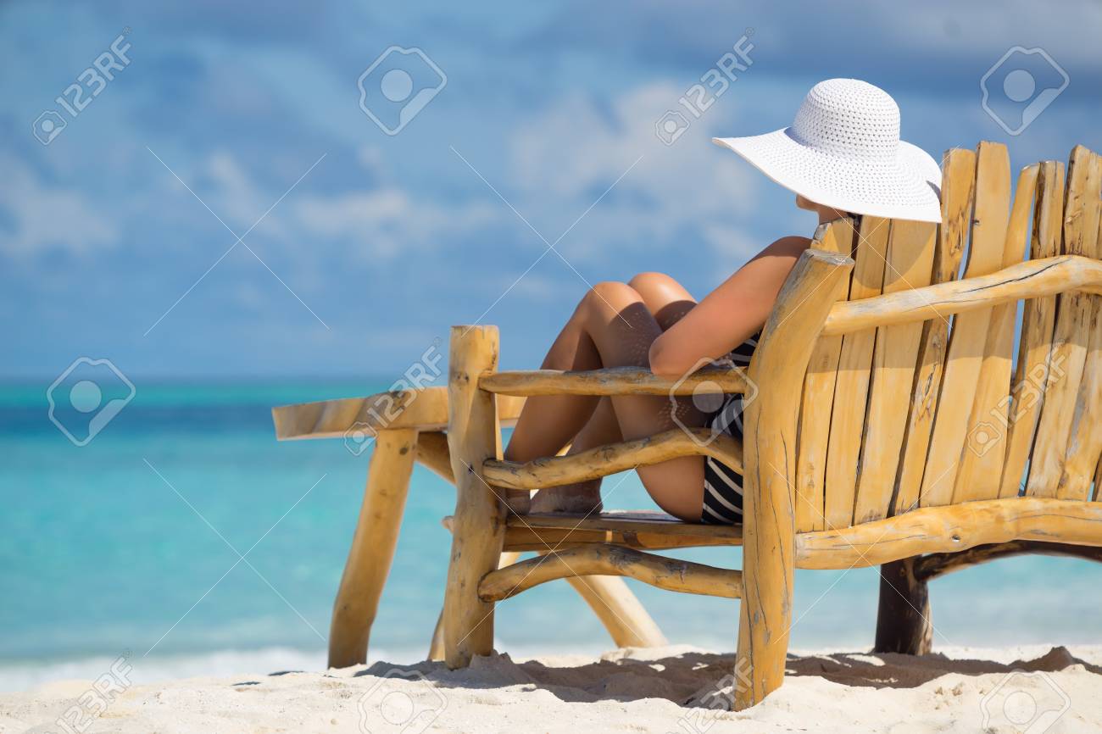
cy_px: 367
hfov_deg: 10.3
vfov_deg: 6.9
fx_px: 6120
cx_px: 551
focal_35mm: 200
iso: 100
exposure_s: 1/640
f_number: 5.6
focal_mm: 200
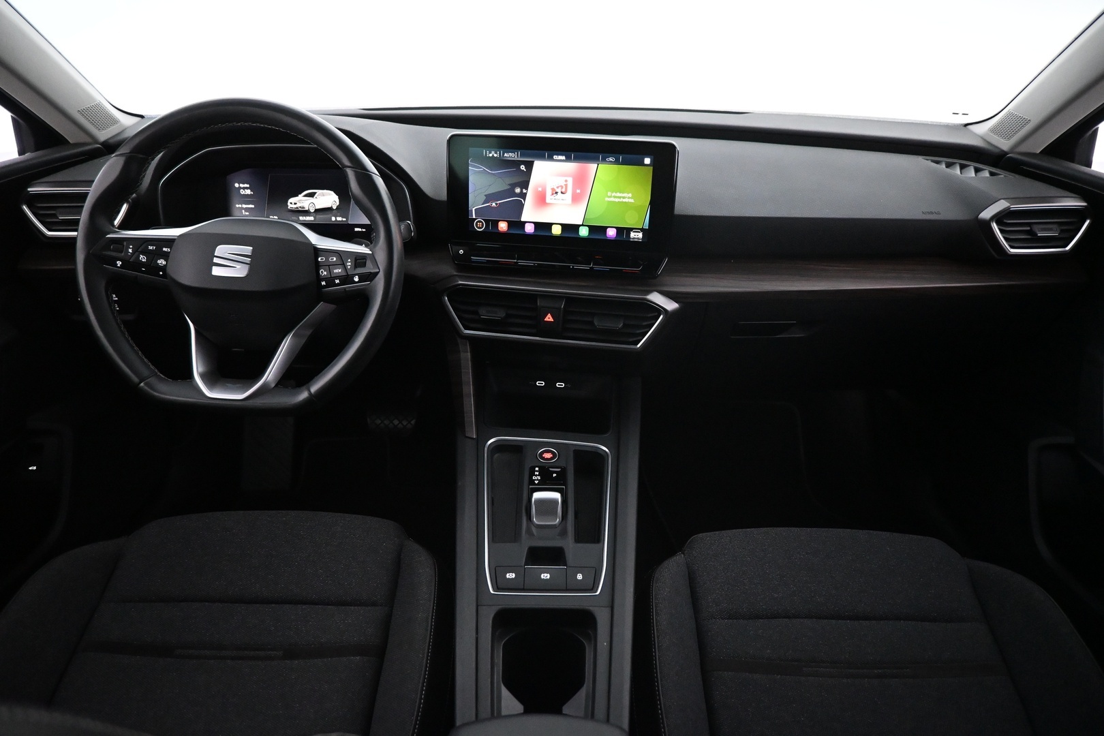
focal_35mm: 24
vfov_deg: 53.1
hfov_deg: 73.7
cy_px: 368
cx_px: 552
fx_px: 736
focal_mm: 16
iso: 5000
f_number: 3.5
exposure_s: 1/60
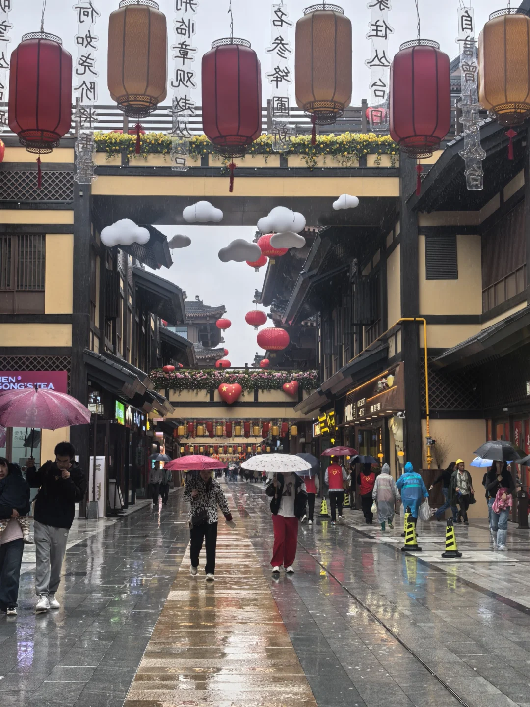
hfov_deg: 27.0
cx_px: 265
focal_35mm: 54
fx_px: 1102
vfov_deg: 35.5
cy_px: 354
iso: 50
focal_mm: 6.98
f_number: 2
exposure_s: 1/300
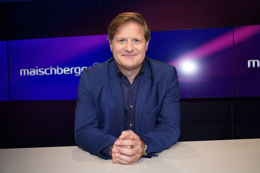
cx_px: 130
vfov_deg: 35.9
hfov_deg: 51.9
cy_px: 86
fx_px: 267
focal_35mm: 37
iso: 2000
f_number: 5
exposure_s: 1/160
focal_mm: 37
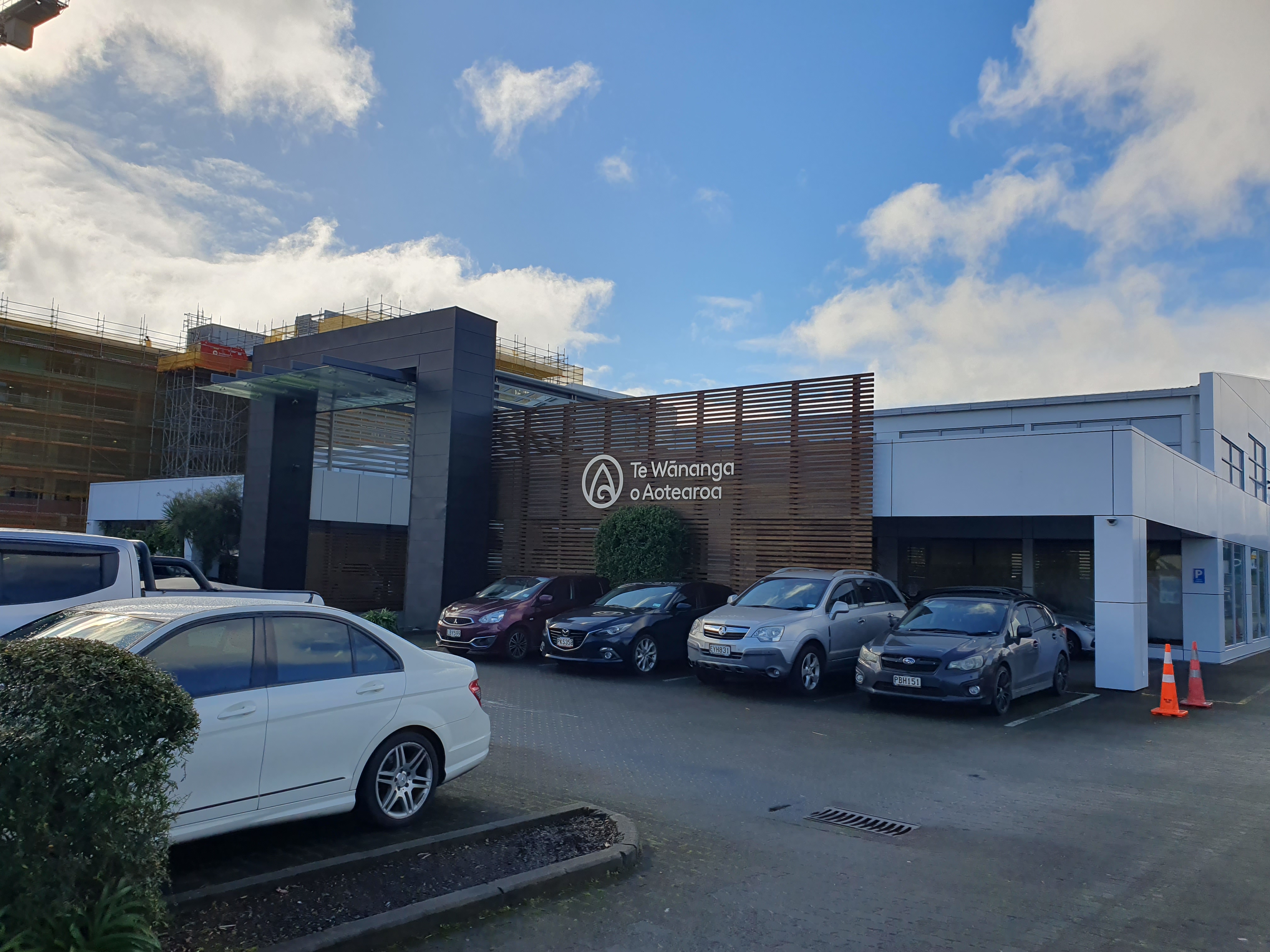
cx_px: 635
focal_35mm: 26
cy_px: 476
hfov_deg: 67.3
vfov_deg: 53.1
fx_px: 954
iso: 50
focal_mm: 4.32
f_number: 2.4
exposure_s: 1/2584
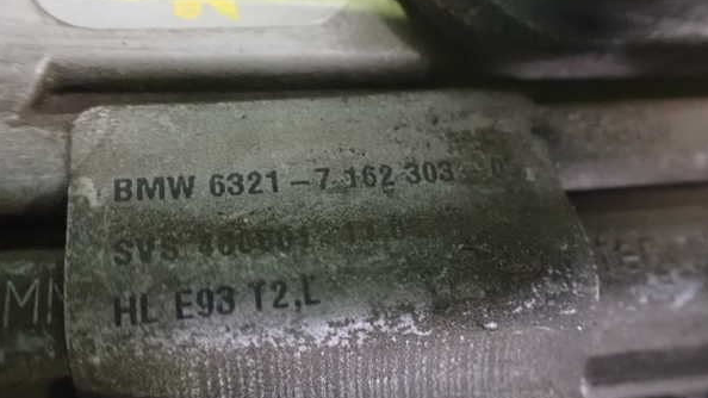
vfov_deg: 35.6
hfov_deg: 59.5
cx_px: 354
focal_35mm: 33
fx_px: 619
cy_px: 207
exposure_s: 1/25
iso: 1600
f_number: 2.3
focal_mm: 5.4
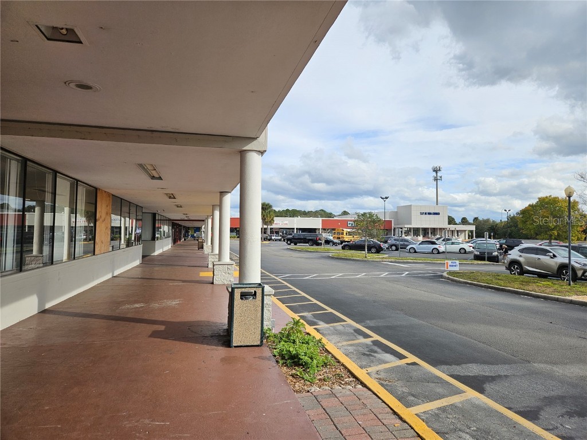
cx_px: 294
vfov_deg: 58.9
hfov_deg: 73.9
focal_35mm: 23
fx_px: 390
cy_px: 220
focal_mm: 5.4
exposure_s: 1/2021
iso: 25
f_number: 1.8
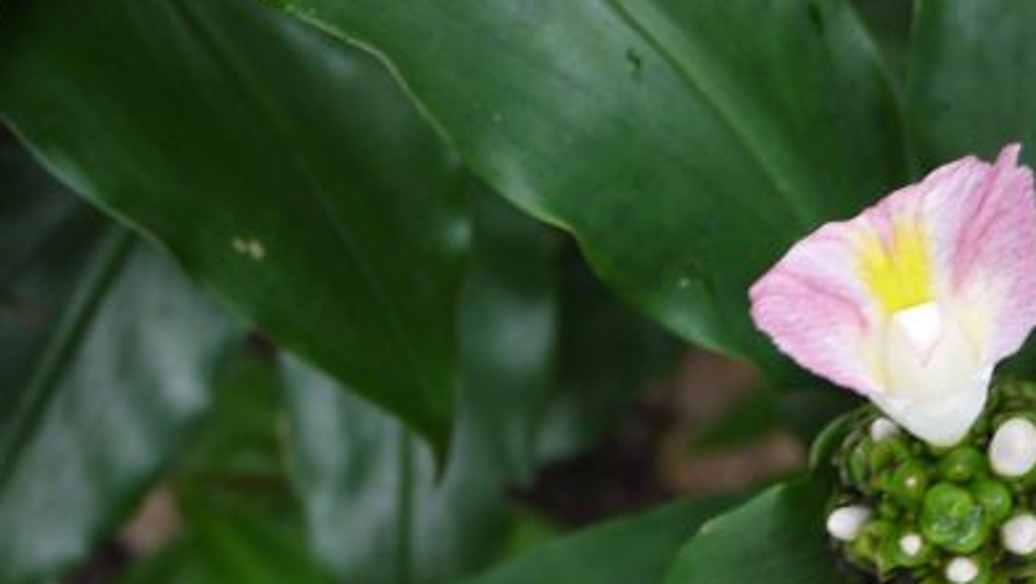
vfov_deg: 18.2
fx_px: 1787
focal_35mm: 65
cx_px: 735
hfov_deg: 31.9
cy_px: 539
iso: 250
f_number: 2.5
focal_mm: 14
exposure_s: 1/60
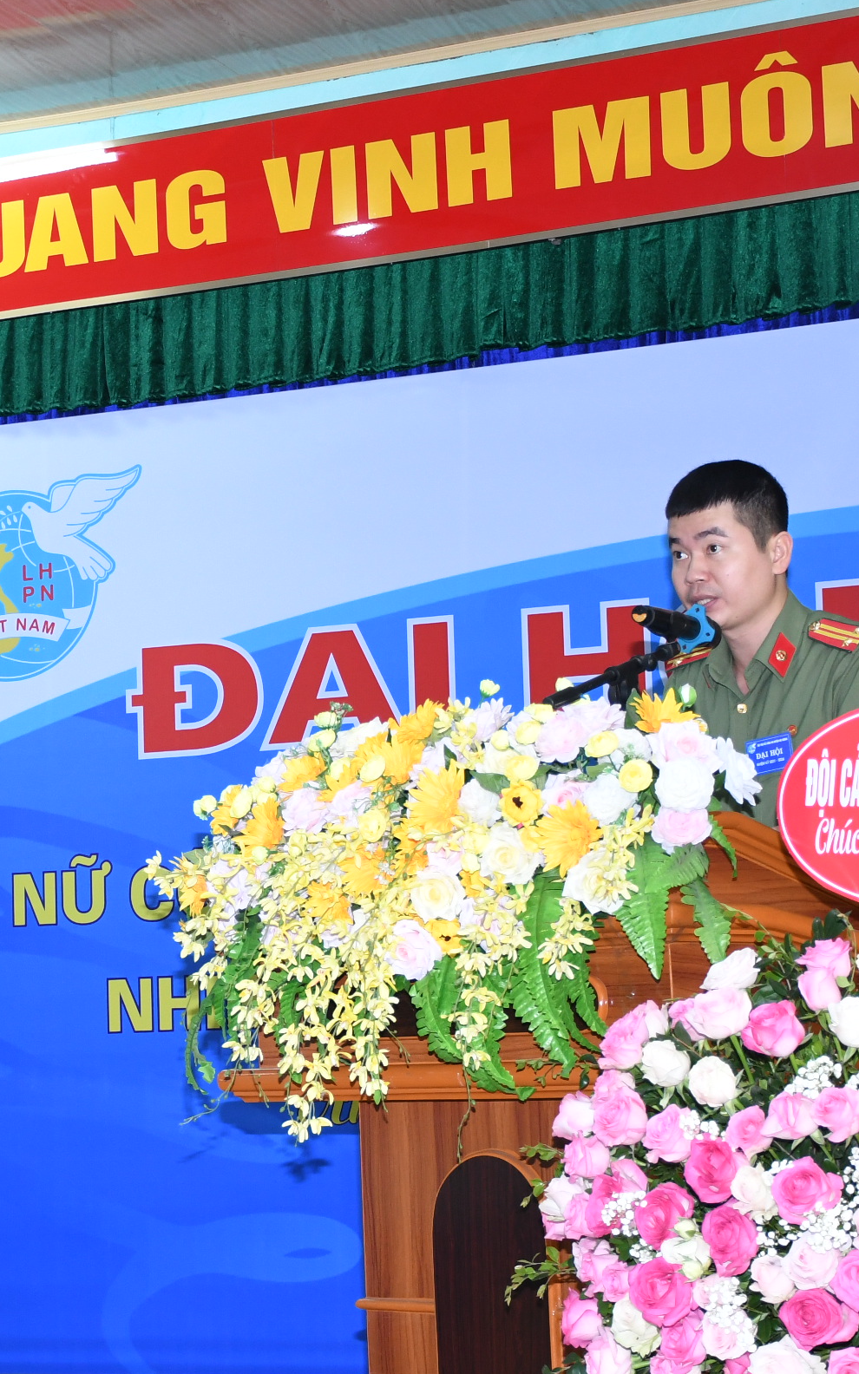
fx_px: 3221
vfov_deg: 24.1
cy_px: 747
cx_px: 146
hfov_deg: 15.1
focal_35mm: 86
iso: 800
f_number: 4
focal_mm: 32
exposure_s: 1/200
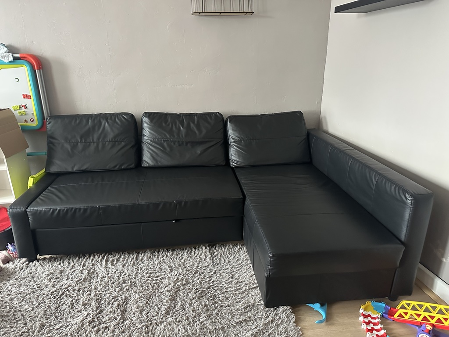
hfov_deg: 71.6
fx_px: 311
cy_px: 168
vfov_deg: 56.8
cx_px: 224
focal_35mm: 24
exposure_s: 1/44
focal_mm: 6.86
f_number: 1.78
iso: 1000
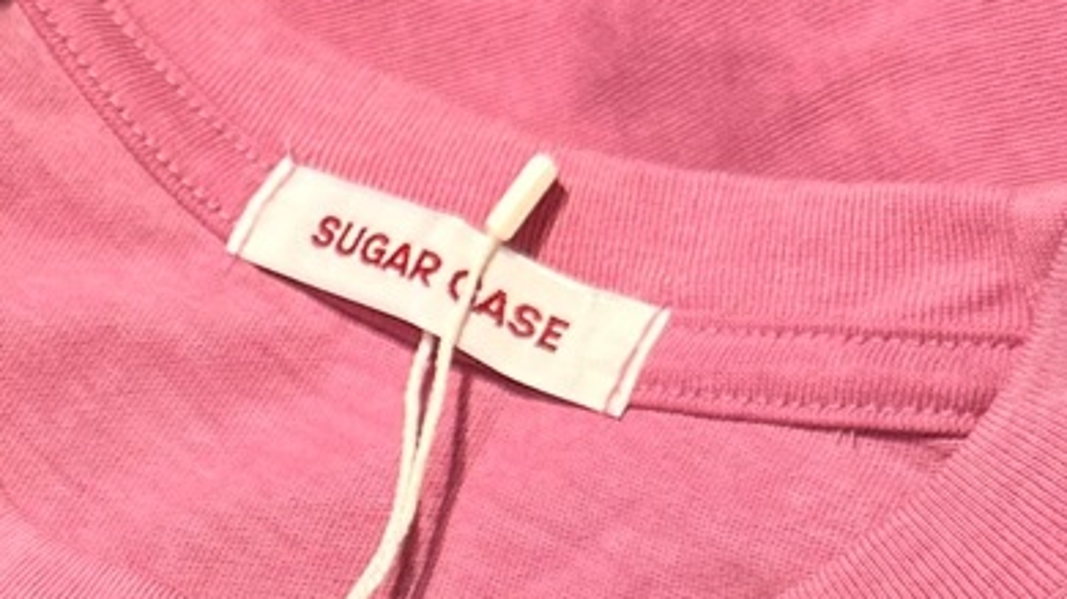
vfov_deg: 7.3
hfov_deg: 12.8
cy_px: 1187
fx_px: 4553
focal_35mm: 161
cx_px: -462
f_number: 1.78
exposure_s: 1/120
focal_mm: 6.76
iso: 160
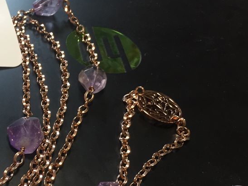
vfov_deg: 27.1
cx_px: 24
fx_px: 380
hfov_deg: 34.1
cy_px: 144
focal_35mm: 53
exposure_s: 1/33
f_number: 2.2
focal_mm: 4.15
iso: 125
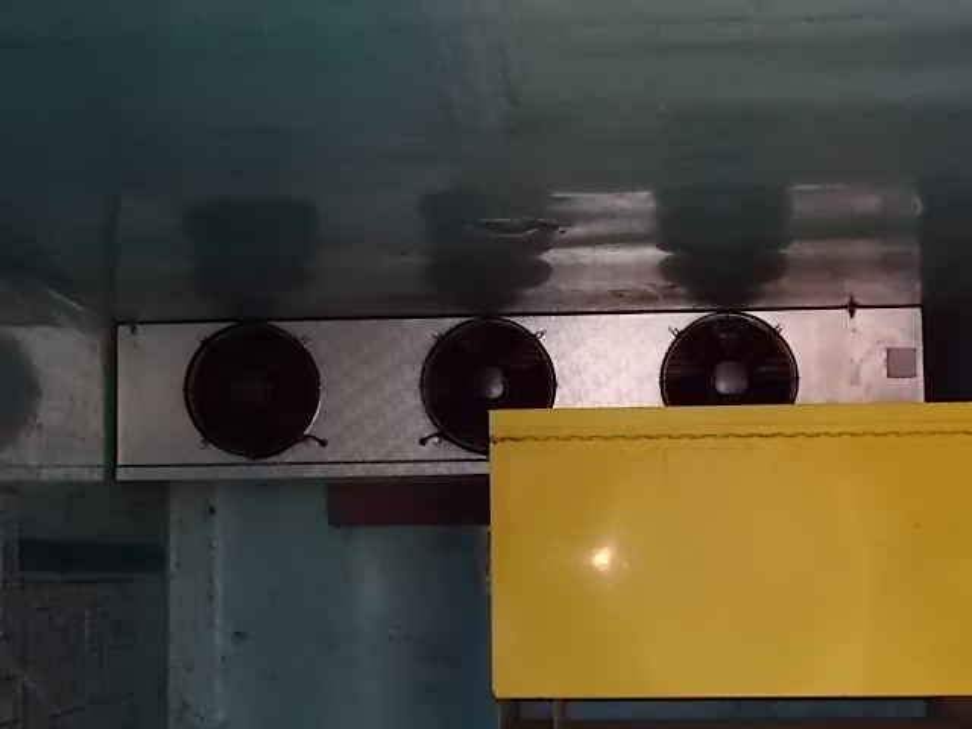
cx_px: 486
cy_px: 364
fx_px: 1853
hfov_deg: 29.4
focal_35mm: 66
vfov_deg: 22.3
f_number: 5.3
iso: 320
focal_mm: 11.8
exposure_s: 1/60
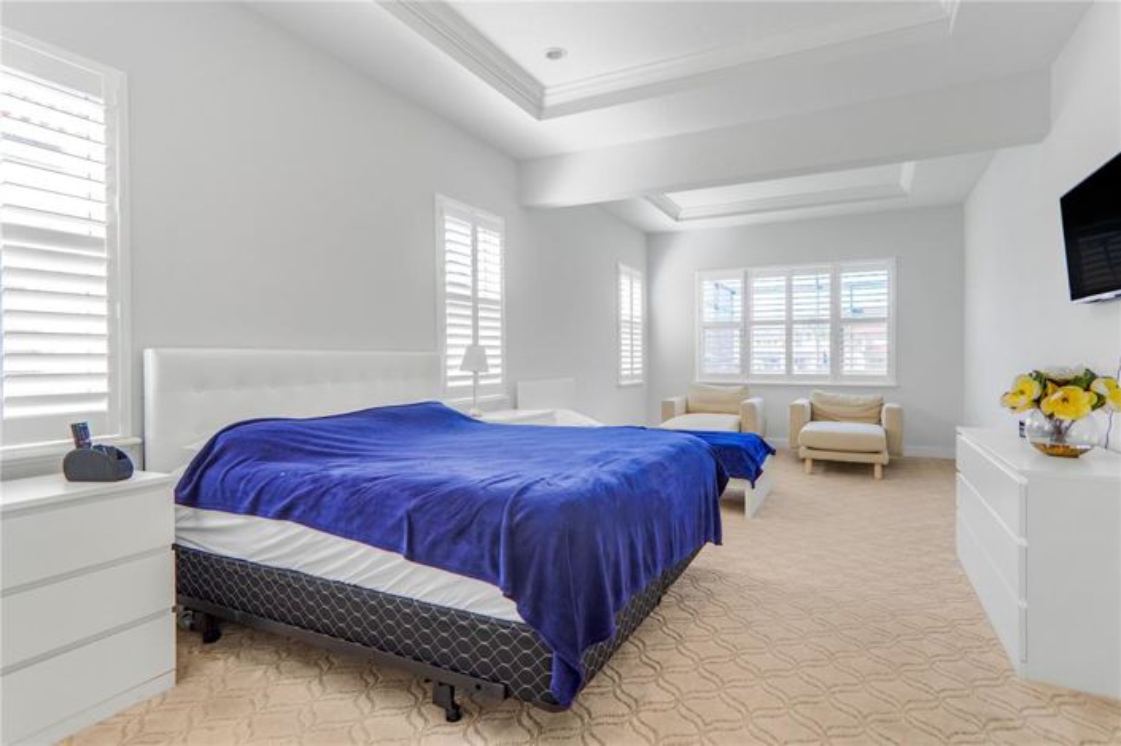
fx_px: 560
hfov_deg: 90.0
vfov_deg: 67.3
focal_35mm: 18
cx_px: 560
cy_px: 373
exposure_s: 1/60
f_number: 2.8
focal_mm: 12
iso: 100
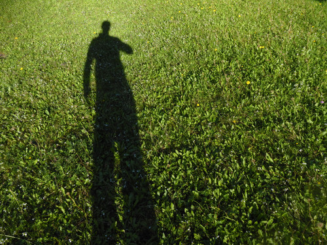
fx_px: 265
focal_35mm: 28
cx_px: 164
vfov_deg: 49.7
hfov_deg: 63.4
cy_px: 122
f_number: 3.3
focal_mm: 4.9
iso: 80
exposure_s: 1/500
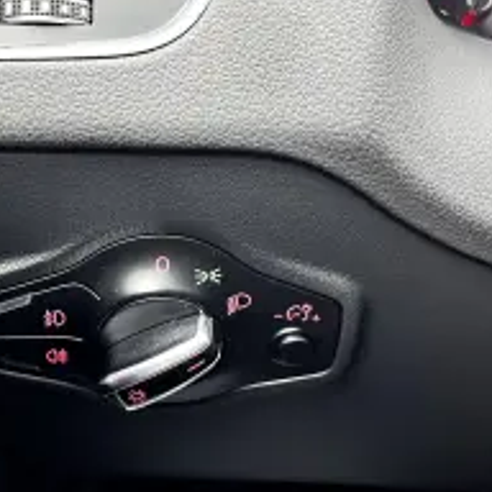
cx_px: 190
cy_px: 187
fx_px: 691
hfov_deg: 39.0
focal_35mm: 43
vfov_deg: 38.9
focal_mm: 5.1
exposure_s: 1/60
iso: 400
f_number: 1.6
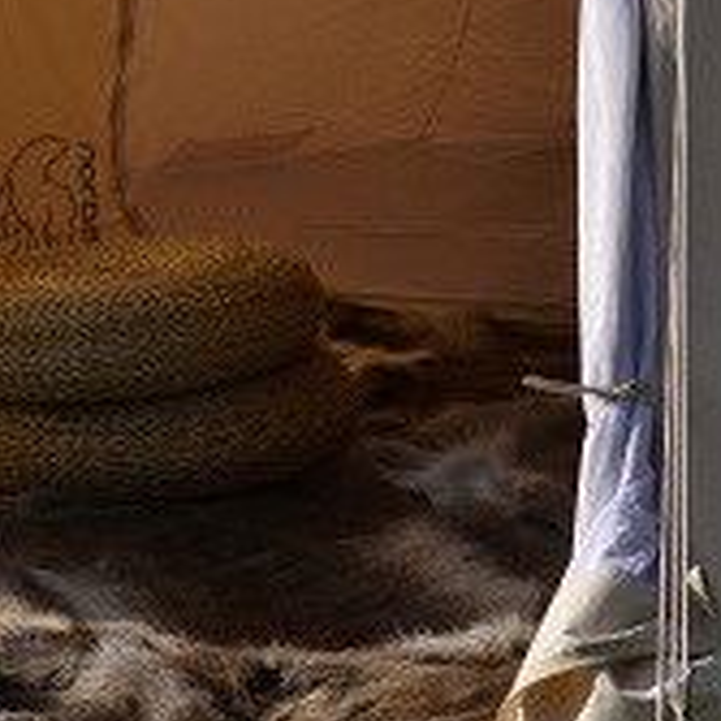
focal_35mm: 131
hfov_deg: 13.3
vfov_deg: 13.3
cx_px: 155
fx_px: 3087
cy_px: 147
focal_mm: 38
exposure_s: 1/320
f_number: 9
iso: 100
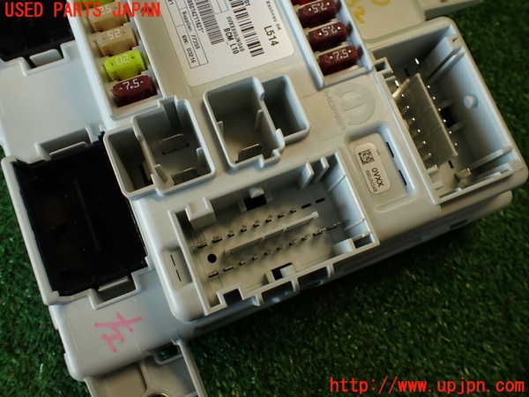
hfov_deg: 60.0
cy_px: 198
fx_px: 458
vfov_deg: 46.8
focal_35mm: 30
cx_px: 264
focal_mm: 5.4
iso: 125
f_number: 2.3
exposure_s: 1/60
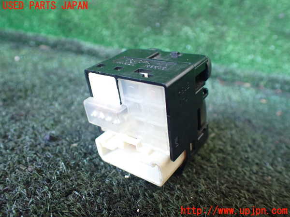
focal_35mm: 30
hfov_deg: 60.0
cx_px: 145
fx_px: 251
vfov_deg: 46.8
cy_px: 108
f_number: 2.3
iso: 800
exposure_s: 1/80
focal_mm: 5.4
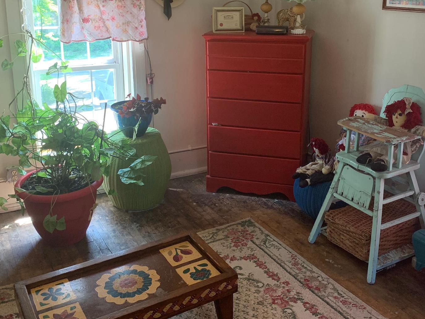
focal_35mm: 39
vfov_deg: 36.5
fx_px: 479
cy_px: 114
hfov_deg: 47.8
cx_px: 233
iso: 80
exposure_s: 1/60
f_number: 1.8
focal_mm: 4.25
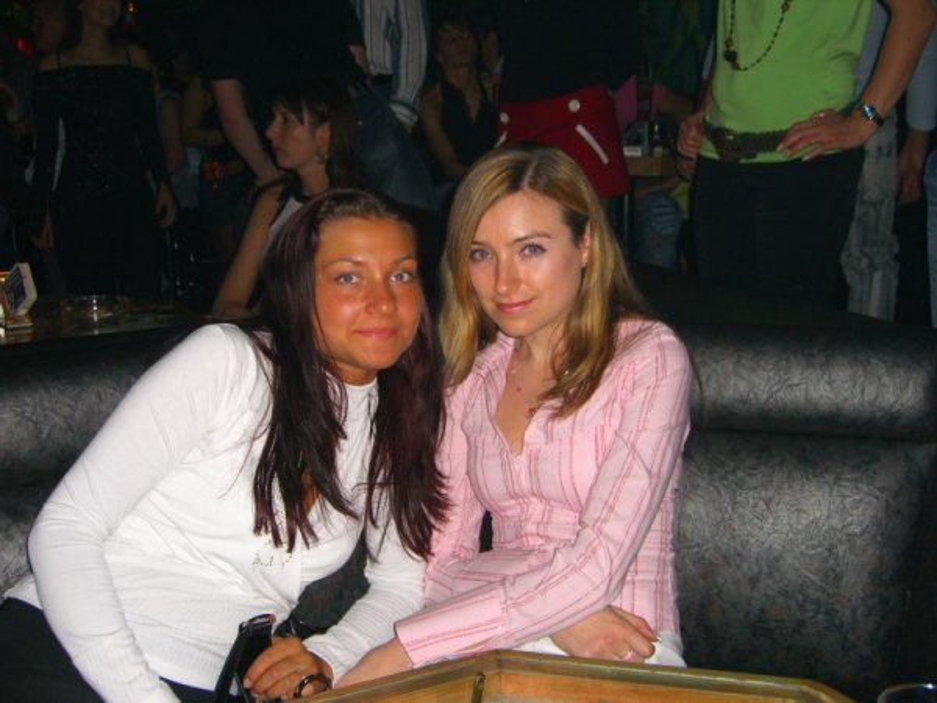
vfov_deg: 31.5
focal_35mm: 46
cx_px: 468
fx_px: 1245
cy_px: 352
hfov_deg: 41.2
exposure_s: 1/60
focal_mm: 9.5
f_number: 3.1
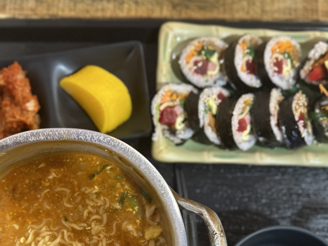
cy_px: 194
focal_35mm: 41
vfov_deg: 34.2
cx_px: 145
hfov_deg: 45.7
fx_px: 388
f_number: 1.78
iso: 640
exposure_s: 1/40
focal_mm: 6.86
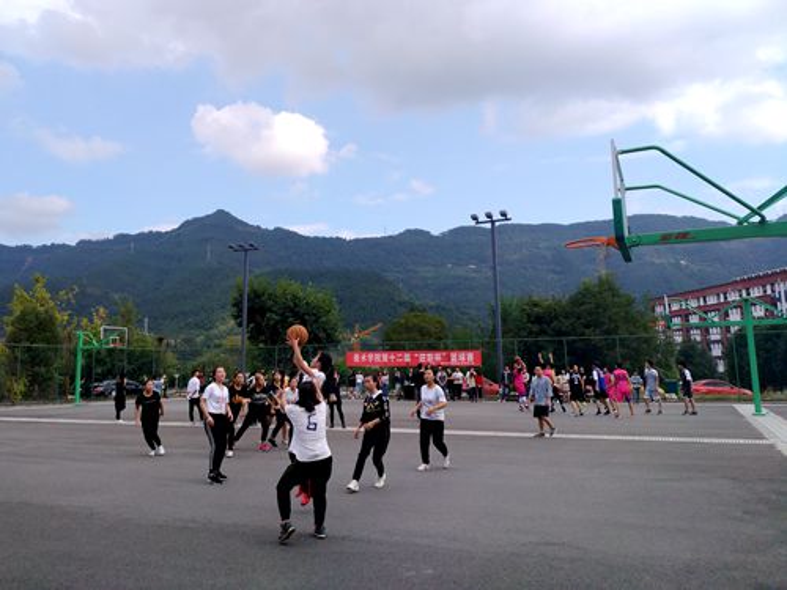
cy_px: 295
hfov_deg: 65.3
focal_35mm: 27
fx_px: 614
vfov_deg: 51.4
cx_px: 394
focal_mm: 4.73
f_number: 2.2
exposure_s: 1/894
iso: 100
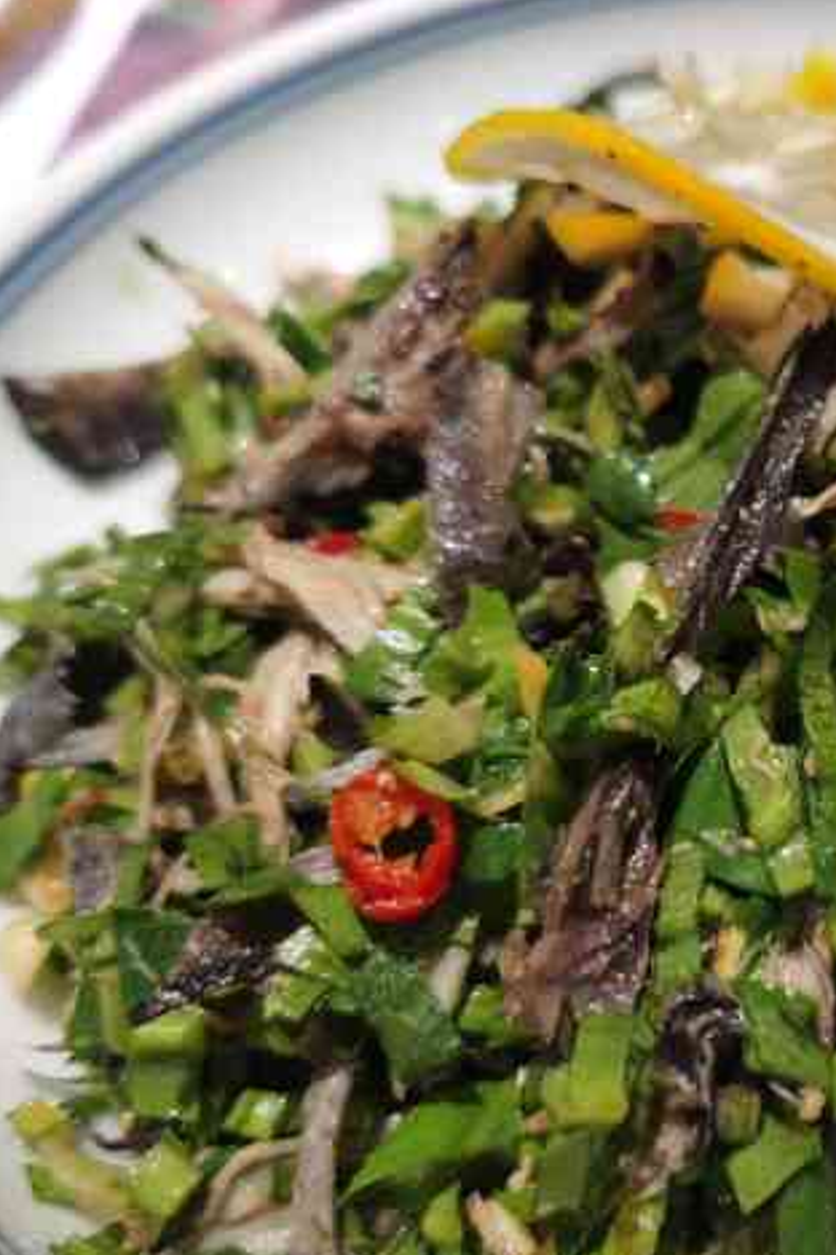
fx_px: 1463
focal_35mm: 42
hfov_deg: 29.3
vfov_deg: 46.4
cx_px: 884
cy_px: 648
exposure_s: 1/50
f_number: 1.6
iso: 125
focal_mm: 5.56
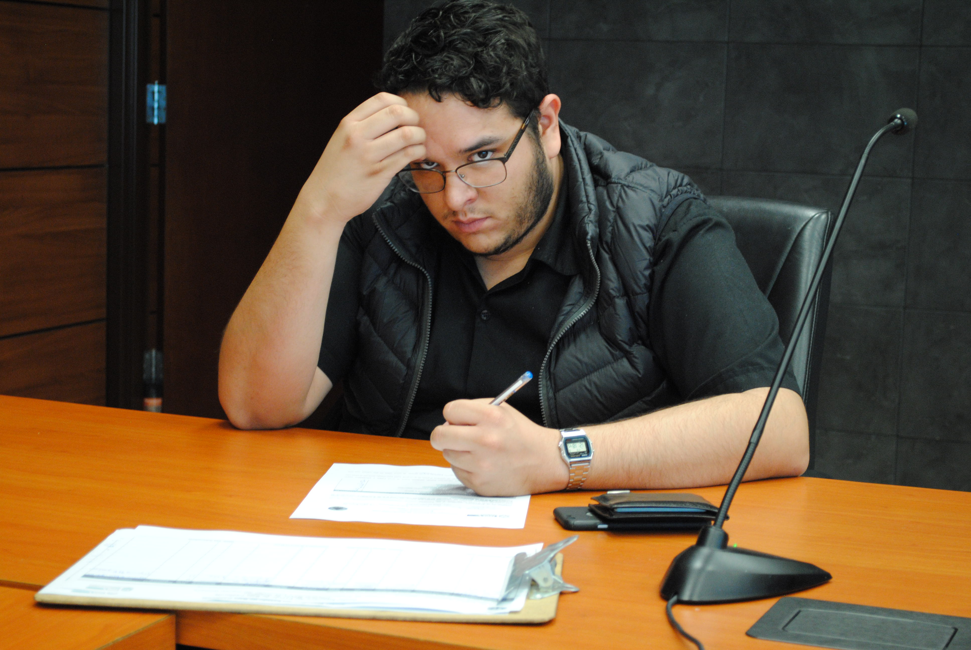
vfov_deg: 19.8
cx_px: 486
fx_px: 1863
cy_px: 325
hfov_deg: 29.2
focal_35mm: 69
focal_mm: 46
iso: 800
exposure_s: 1/20
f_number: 5.3
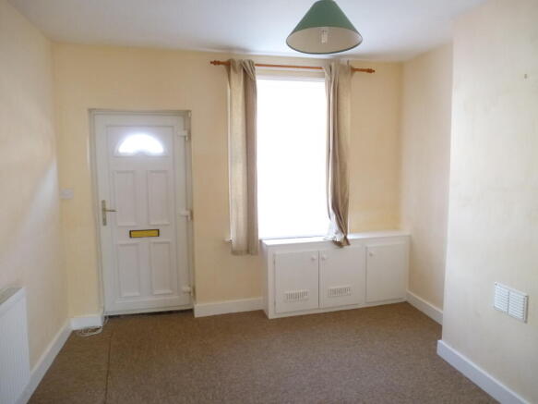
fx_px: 373
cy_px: 202
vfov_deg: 56.8
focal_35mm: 24
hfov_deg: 71.6
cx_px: 269
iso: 400
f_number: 3.3
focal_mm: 4.3
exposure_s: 1/40
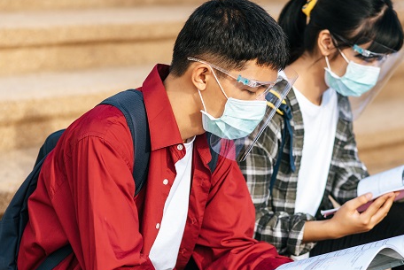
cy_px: 155
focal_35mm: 127
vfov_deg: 10.8
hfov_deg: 16.1
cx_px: 238
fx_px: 1427
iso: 200
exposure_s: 1/800
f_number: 2.2
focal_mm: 85
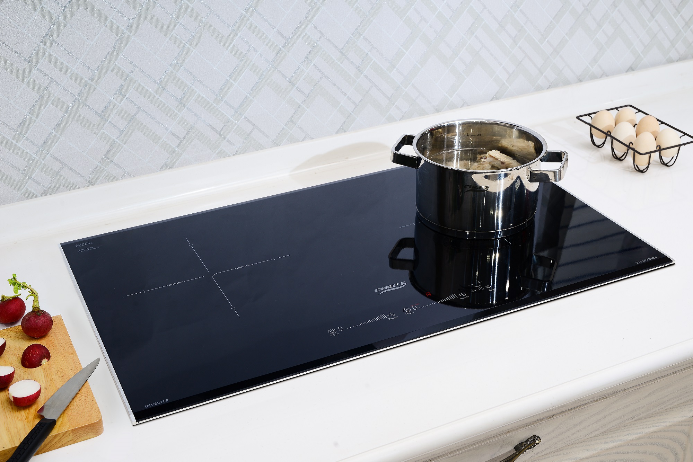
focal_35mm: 50
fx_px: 963
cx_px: 346
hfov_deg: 39.6
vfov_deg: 27.0
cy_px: 231
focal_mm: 50
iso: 100
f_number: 11
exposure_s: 1/4
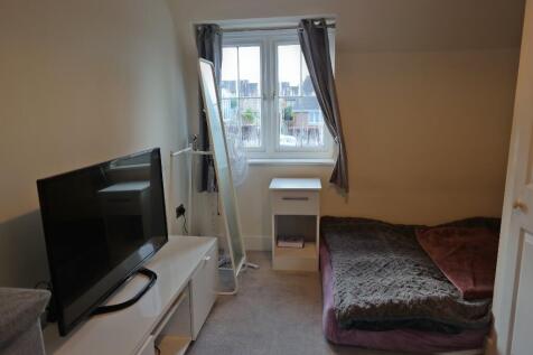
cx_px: 266
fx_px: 355
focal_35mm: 24
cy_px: 178
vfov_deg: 53.1
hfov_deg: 73.8
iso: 100
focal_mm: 16
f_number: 2.4
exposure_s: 1/60
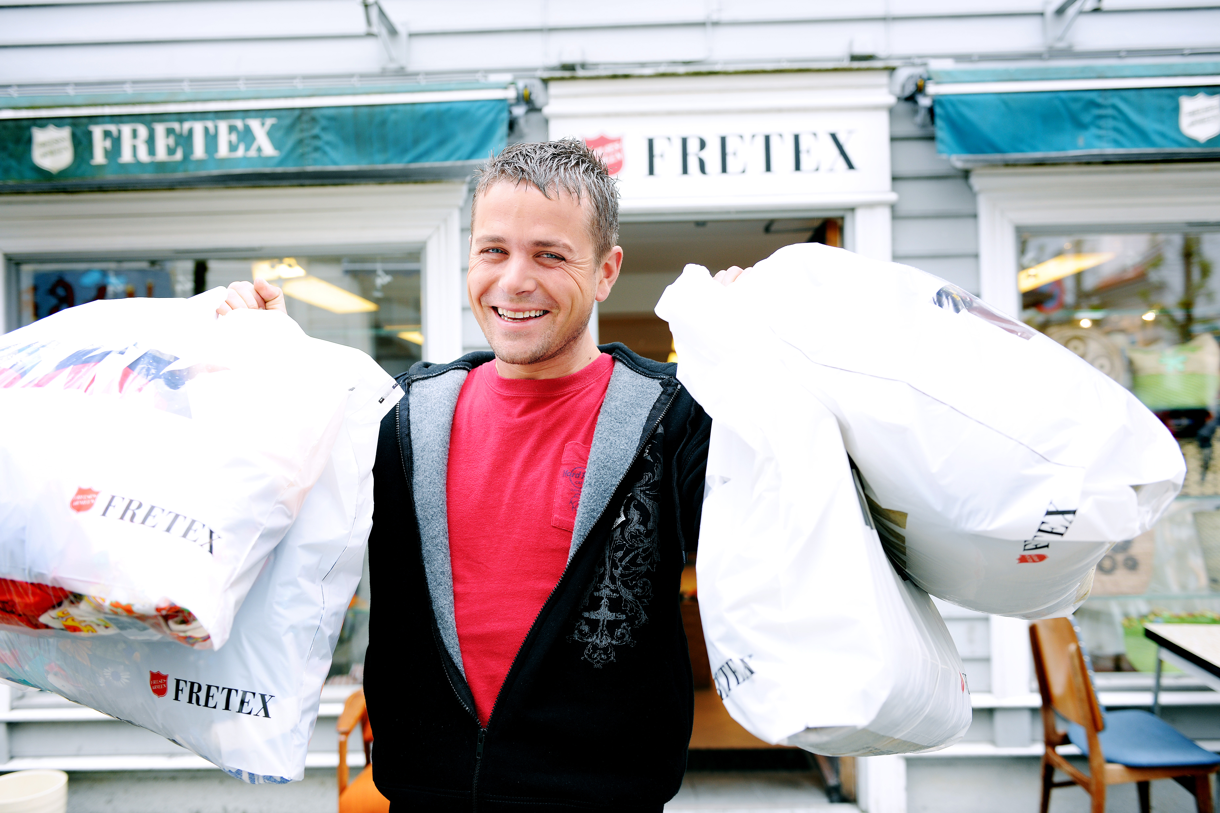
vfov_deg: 41.1
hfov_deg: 58.7
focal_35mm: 32
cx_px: 610
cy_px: 406
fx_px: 1084
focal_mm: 32
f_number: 3.5
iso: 200
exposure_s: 1/200
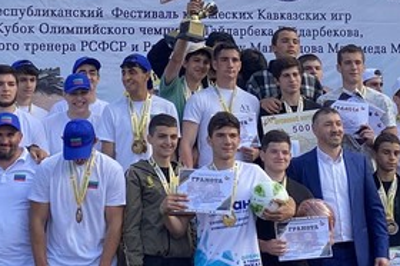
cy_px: 61
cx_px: 169
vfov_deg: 13.7
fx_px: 1099
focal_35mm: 99
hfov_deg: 20.6
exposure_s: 1/1103
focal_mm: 4.25
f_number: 1.8
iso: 32
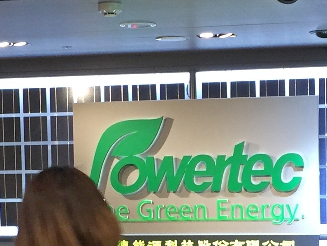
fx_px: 1125
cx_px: 191
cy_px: 267
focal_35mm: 119
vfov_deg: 12.3
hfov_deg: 16.5
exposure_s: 1/15
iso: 50
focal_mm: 4.15
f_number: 2.2
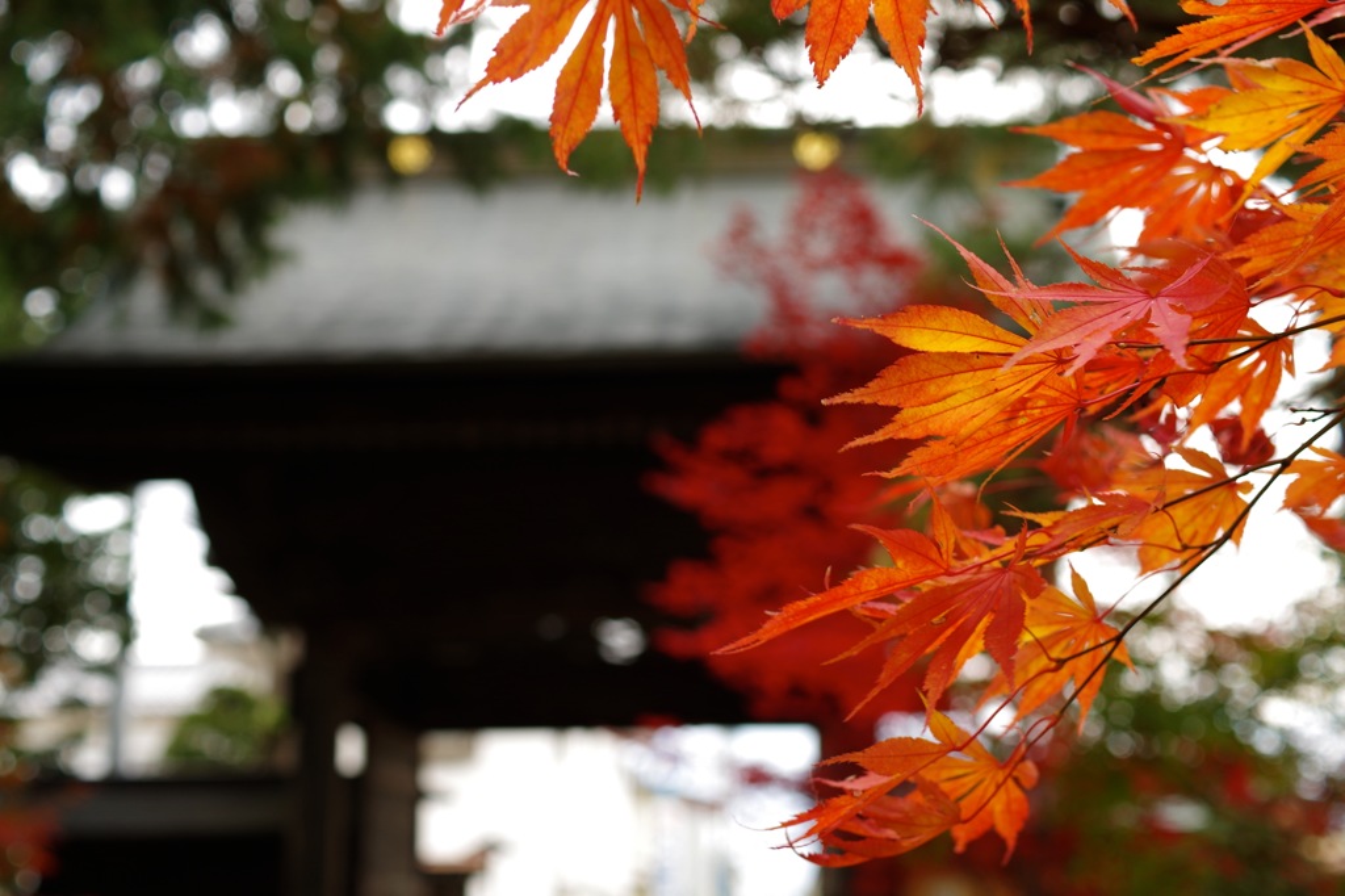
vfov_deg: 26.0
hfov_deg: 38.2
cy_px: 448
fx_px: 1942
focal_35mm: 52
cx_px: 672
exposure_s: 1/100
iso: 125
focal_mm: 35
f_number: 4
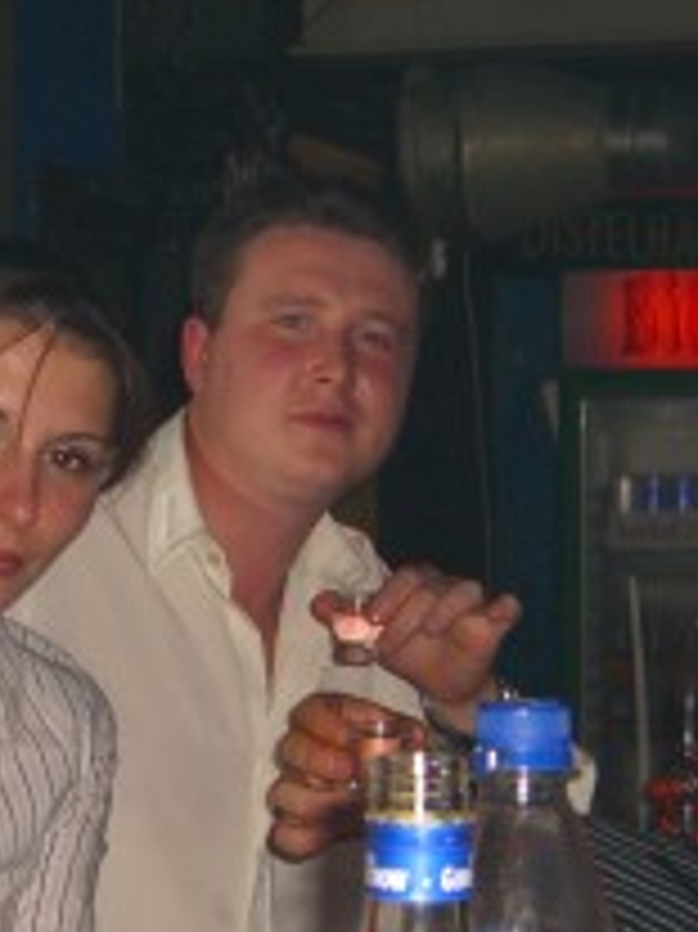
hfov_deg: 13.4
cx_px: 180
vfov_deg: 17.8
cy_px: 725
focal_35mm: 110
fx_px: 2960
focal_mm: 7.9
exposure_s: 1/60
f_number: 2.8
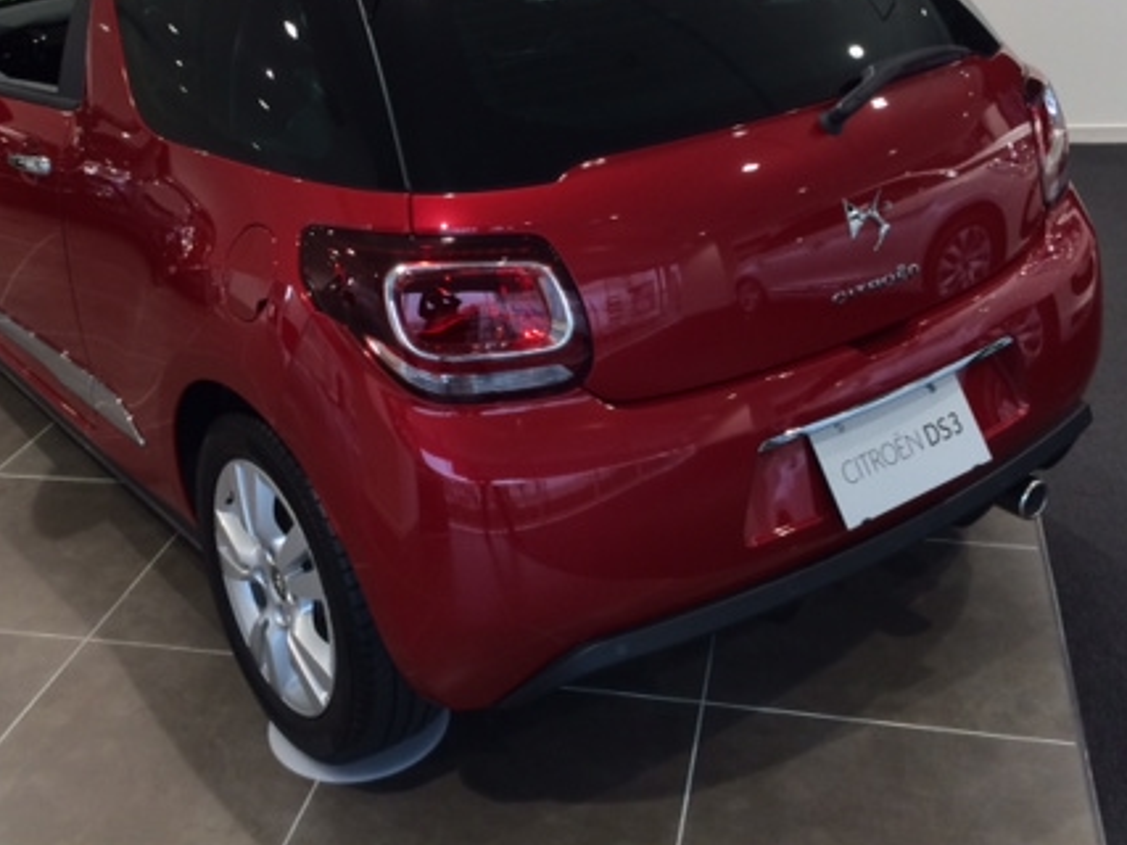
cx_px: 462
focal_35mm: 45
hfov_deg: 41.9
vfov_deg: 31.6
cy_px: 214
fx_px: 1465
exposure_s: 1/30
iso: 64
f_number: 2.2
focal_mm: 4.12
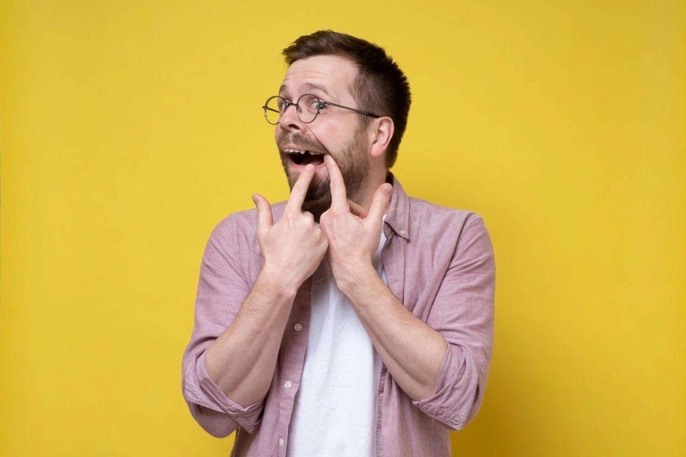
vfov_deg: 25.5
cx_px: 343
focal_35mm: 53
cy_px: 228
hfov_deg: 37.5
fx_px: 1010
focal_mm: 35
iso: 200
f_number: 9
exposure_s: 1/125
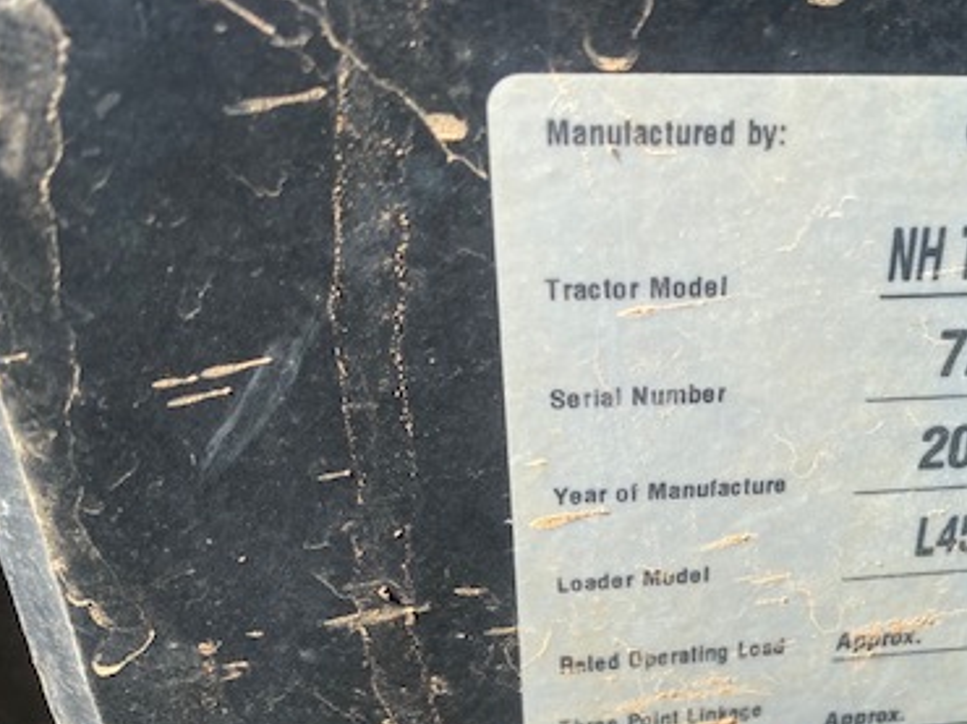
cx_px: 781
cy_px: 554
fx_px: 1256
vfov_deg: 31.5
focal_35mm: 45
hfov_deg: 40.3
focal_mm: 4.25
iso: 32
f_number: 1.8
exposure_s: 1/834
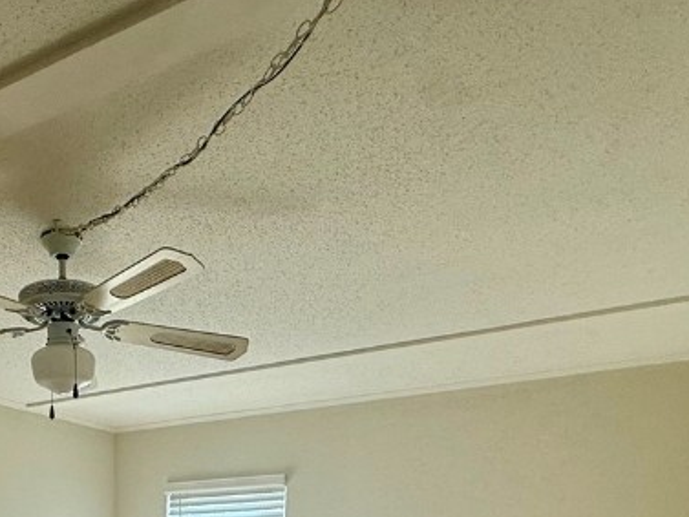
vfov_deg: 29.5
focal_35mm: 38
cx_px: 110
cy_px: 691
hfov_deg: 45.7
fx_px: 757
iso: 40
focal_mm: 2.22
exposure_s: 1/105
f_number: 2.2
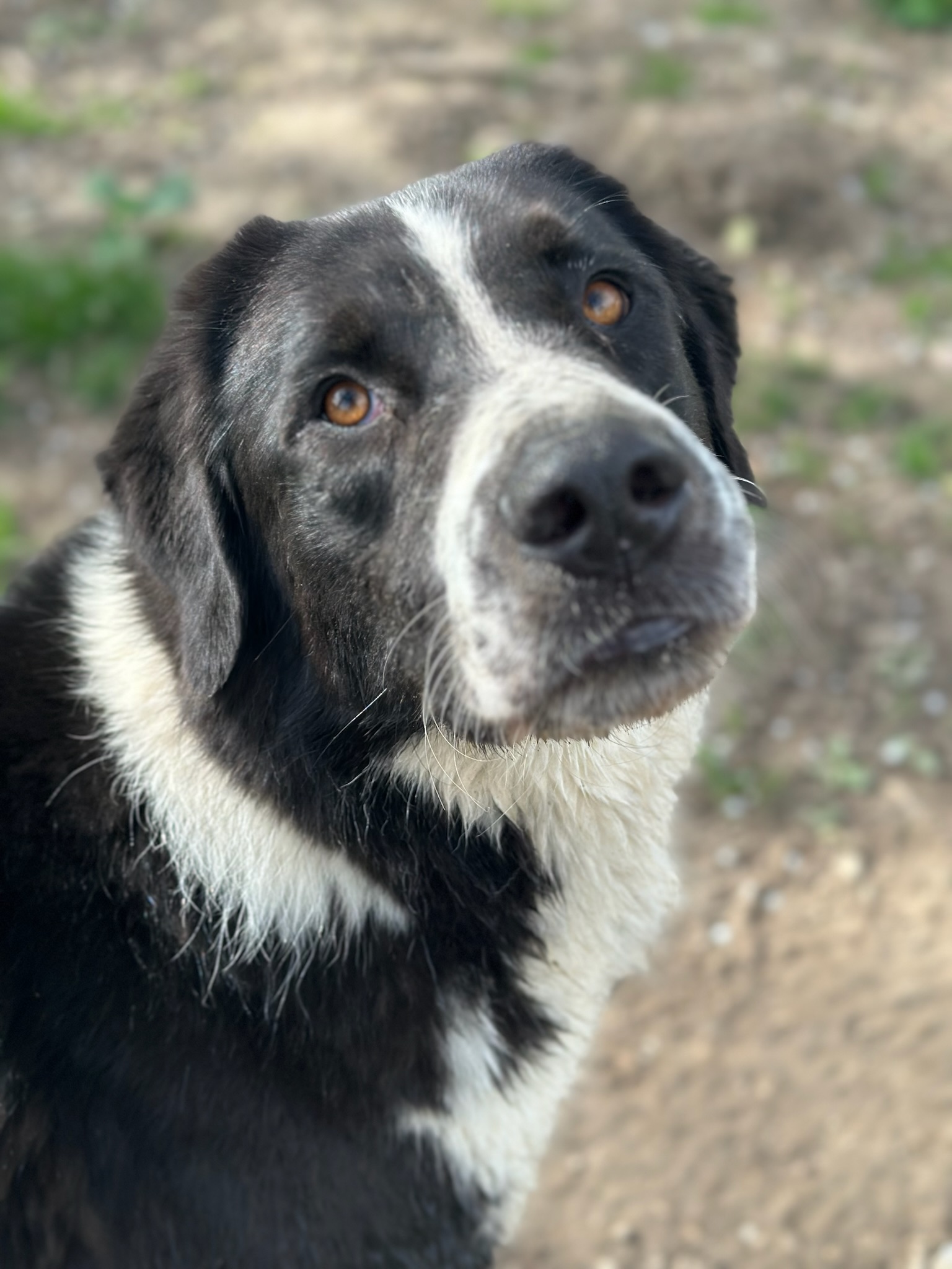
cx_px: 476
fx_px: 1760
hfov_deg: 30.3
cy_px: 634
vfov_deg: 39.7
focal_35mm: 48
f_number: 1.78
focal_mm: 6.86
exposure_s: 1/1120
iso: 80
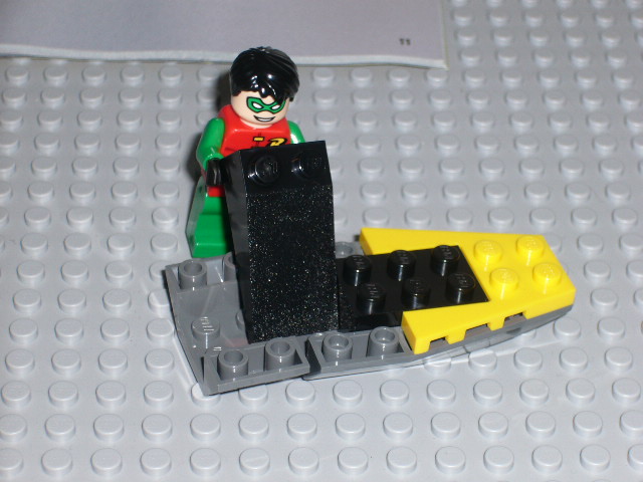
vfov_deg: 14.1
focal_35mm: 105
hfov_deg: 18.7
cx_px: 322
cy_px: 241
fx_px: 1950
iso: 80
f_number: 5
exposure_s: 1/60
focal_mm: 17.4
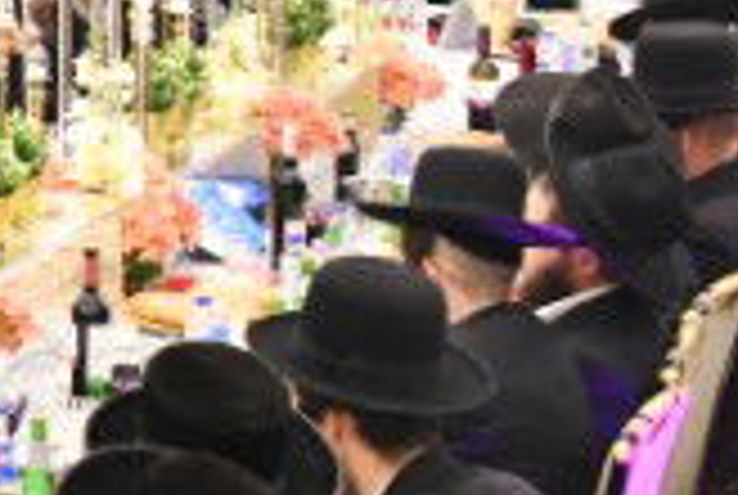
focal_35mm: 149
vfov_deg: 9.2
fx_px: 3060
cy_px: 72
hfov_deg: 12.0
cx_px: -824
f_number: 5.6
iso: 2500
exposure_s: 1/80
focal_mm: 34
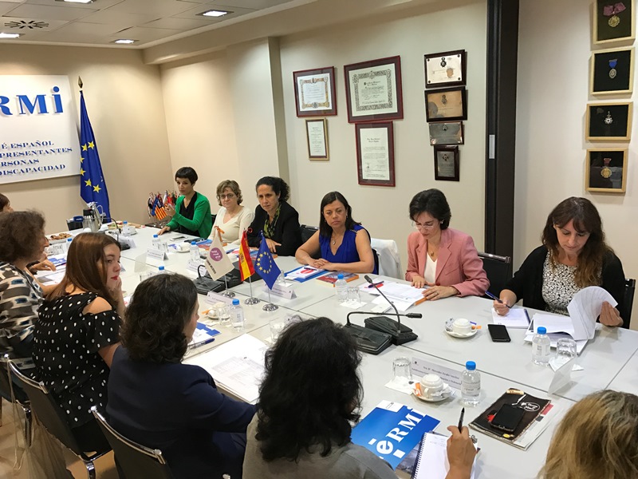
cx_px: 319
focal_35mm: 28
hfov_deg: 63.4
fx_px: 516
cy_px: 240
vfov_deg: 49.7
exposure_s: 1/33
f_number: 1.8
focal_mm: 3.99
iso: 40
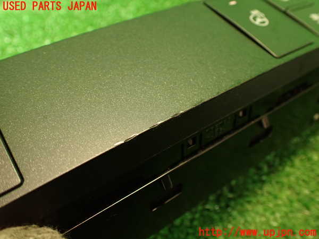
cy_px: 120
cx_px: 160
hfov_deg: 56.8
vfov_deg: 44.2
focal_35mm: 32
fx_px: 295
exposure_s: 1/30
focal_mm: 5.79
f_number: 2.4
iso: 500
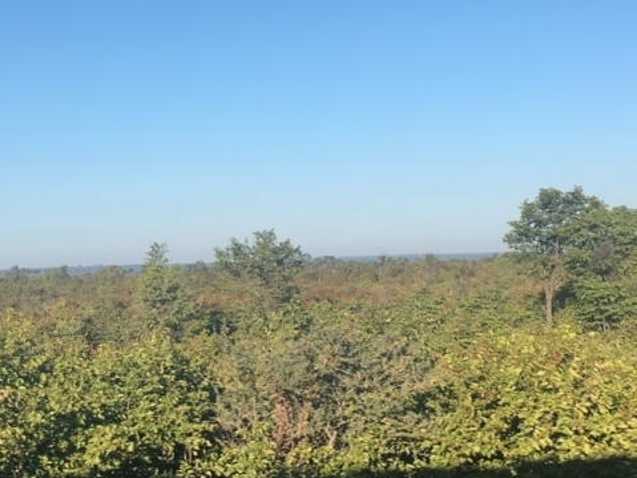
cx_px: 222
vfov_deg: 23.6
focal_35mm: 62
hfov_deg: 31.0
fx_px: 1141
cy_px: 245
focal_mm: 4.15
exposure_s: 1/884
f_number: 2.2
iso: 25
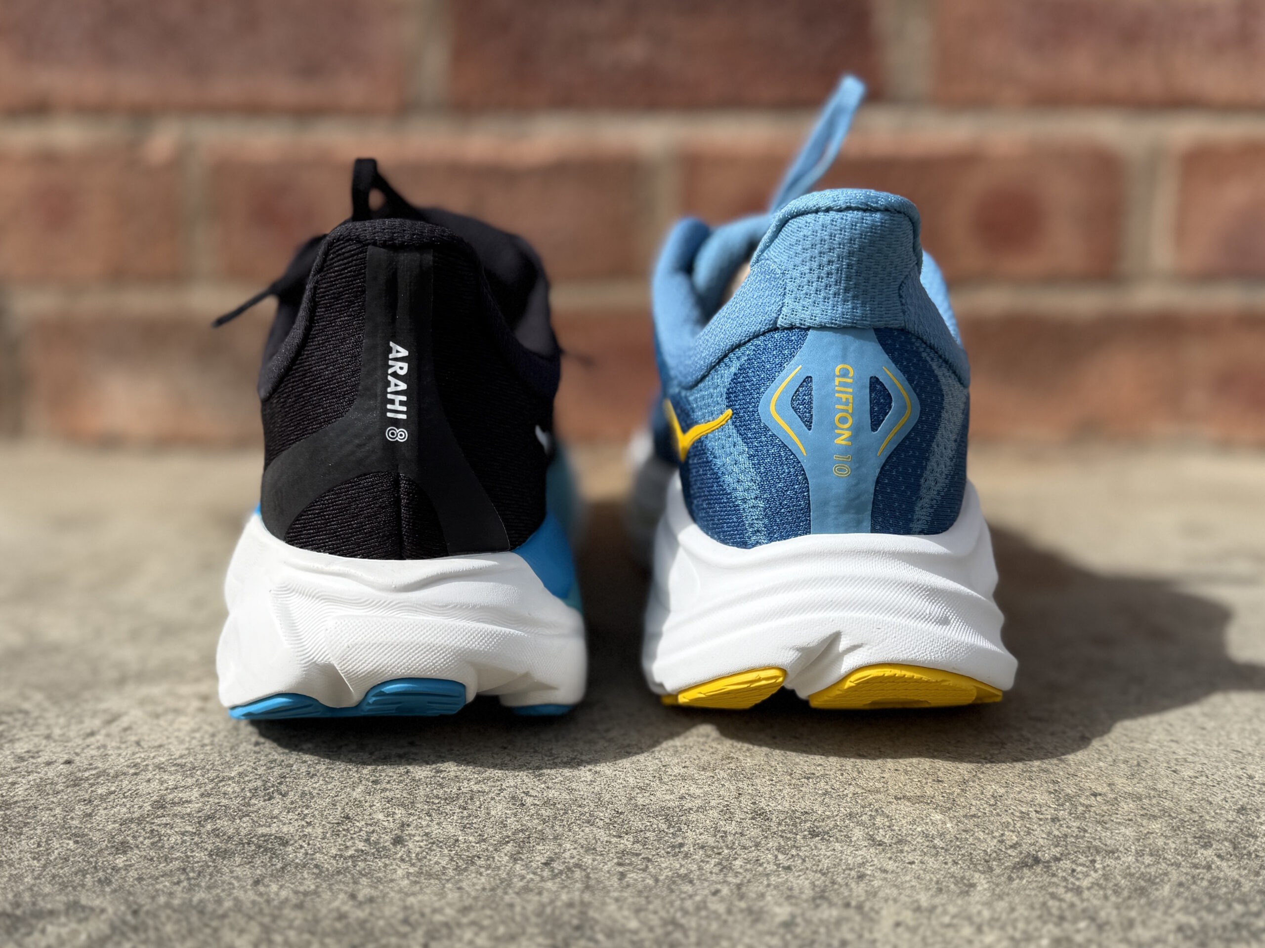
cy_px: 474
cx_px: 632
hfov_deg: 71.6
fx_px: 877
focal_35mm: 24
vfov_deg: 56.8
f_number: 1.78
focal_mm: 6.76
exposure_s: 1/5714
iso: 80
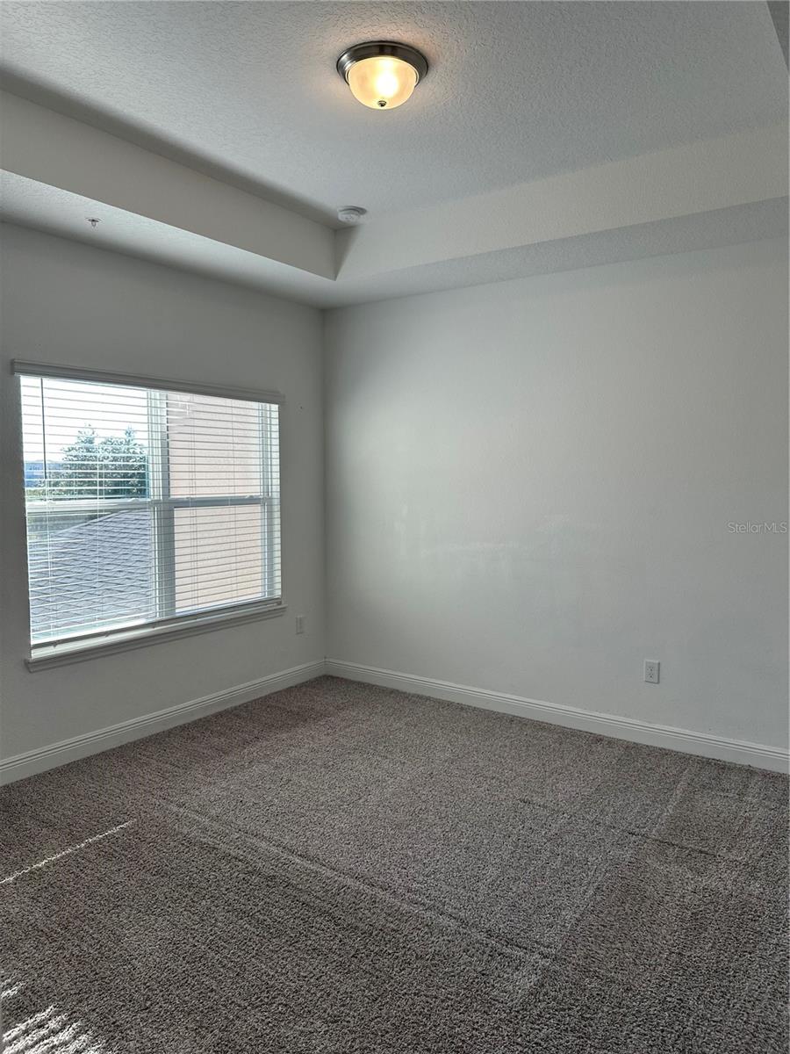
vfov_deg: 71.6
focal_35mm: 24
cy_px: 527
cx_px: 395
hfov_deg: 56.8
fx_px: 730
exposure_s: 1/380
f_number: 1.78
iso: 80
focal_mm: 6.86
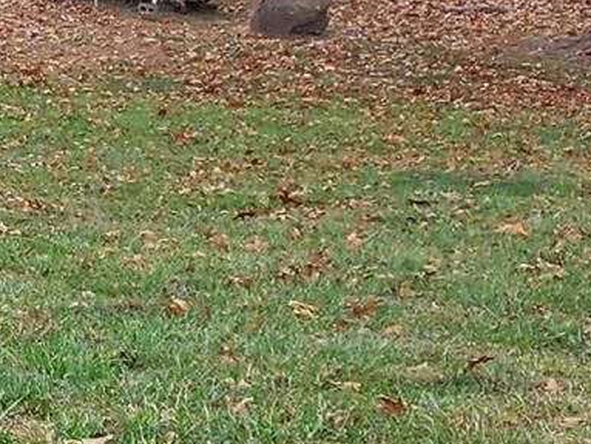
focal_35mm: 180
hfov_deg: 10.2
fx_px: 3076
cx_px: -552
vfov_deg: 8.3
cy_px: 240
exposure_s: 1/226
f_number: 1.8
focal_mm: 6.4
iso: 12
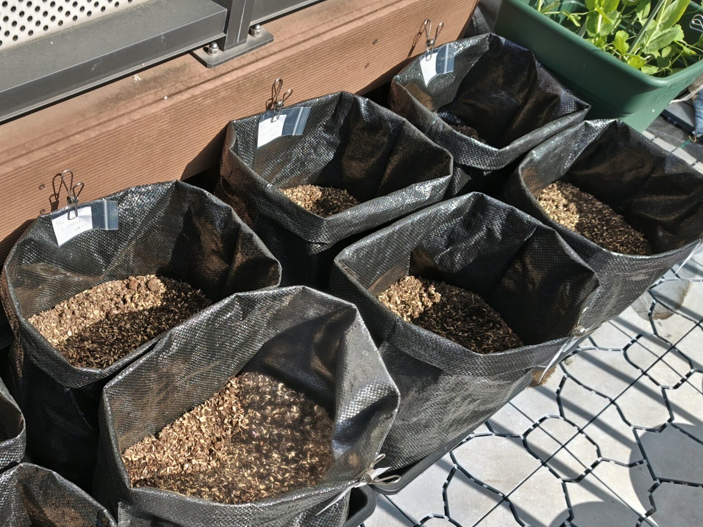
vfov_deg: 37.1
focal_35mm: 38
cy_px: 376
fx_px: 772
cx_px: 181
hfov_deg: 47.3
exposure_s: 1/549
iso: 50
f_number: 1.9
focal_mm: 5.56
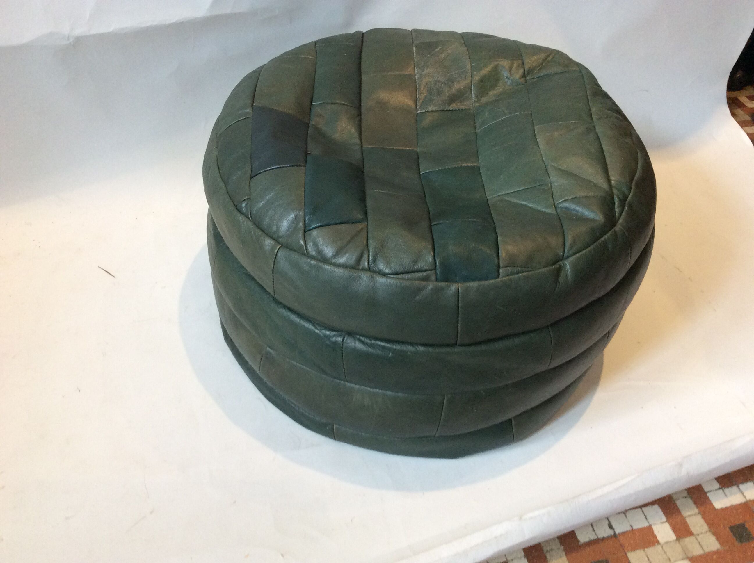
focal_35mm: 32
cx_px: 377
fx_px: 696
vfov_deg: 44.1
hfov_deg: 56.9
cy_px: 282
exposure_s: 1/25
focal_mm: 3.3
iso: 125
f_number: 2.4
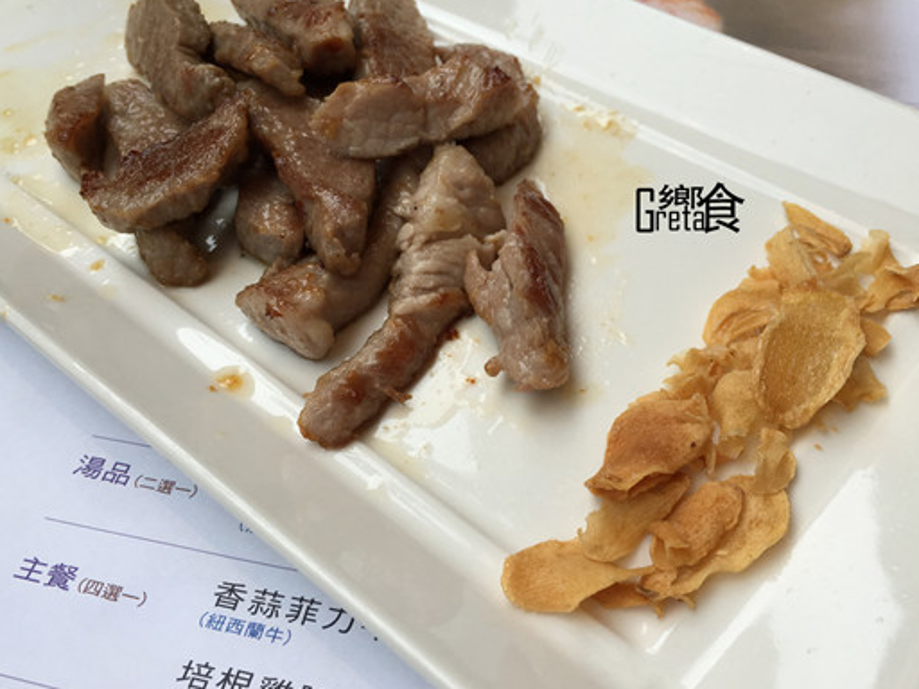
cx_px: 461
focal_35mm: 34
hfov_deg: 54.0
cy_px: 305
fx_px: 903
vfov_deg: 41.7
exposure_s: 1/120
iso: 32
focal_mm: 4.15
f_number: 2.2
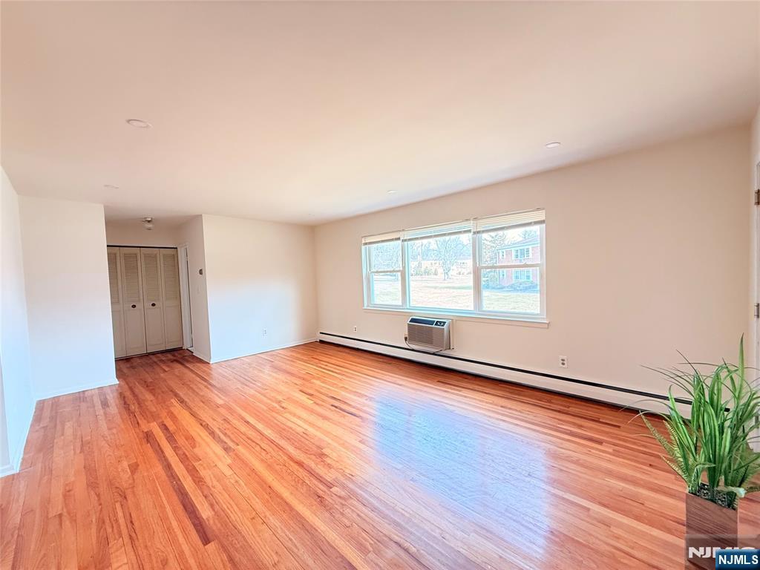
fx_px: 307
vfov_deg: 85.7
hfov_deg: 102.1
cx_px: 380
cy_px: 285
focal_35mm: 14
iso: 320
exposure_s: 1/75
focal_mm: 2.22
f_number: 2.2
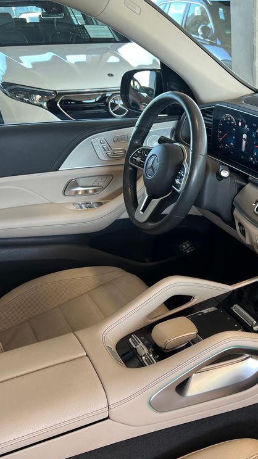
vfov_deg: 51.6
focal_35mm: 39
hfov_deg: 29.1
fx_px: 475
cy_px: 226
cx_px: 237
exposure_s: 1/121
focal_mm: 5.7
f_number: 1.5
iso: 100
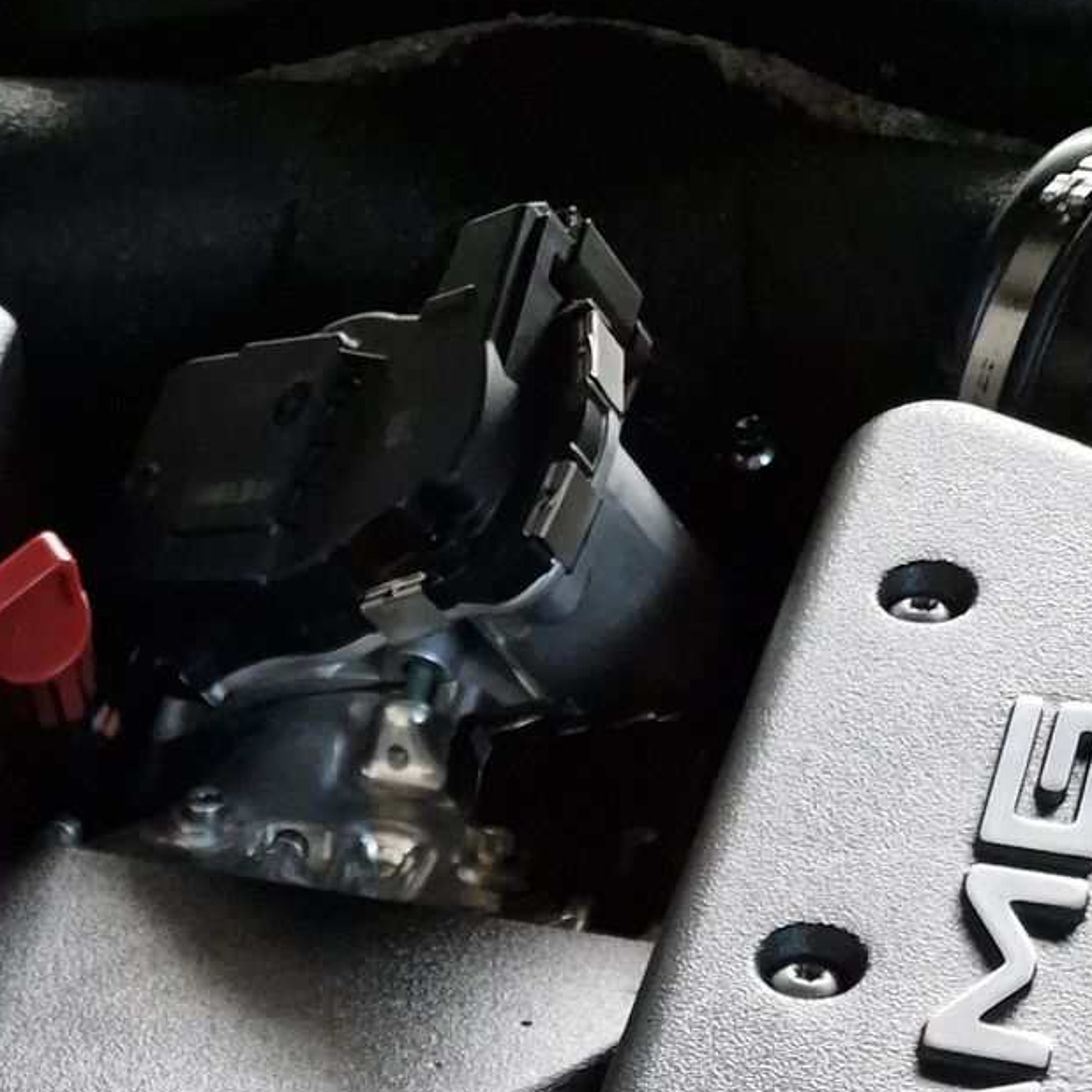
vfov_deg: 20.0
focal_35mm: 70
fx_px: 2498
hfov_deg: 23.8
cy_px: 1799
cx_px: 69
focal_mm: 6.4
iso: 1250
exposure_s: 1/20
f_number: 1.8
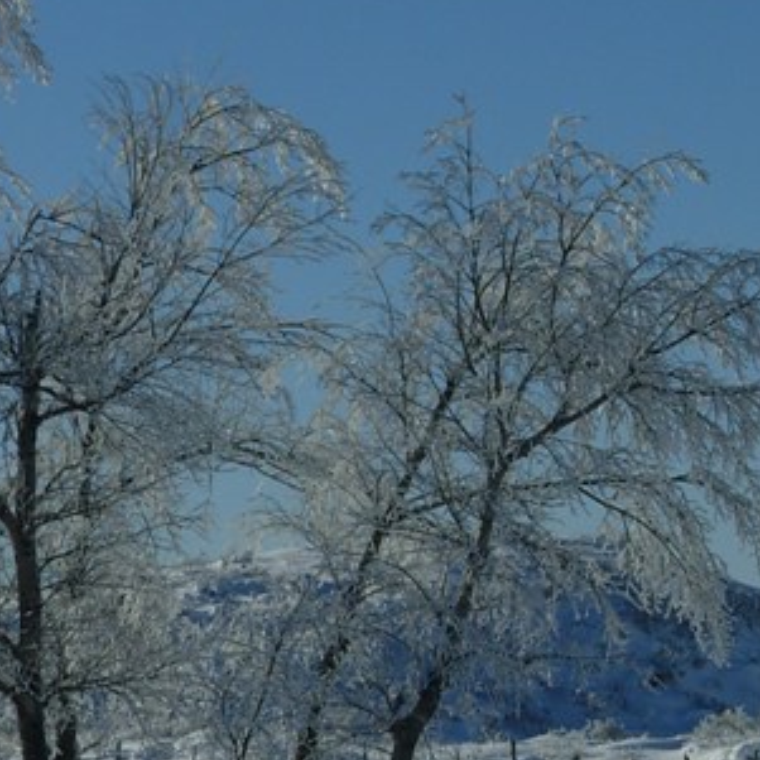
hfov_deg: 7.6
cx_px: 707
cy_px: 530
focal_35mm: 229
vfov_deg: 7.6
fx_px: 5688
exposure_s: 1/966
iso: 50
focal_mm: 20.2
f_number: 7.3
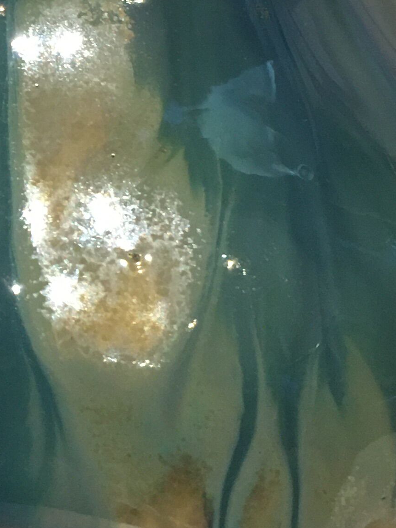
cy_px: 139
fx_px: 1555
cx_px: -20
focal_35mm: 102
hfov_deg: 14.2
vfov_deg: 19.1
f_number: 2.2
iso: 100
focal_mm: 4.15
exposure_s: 1/10
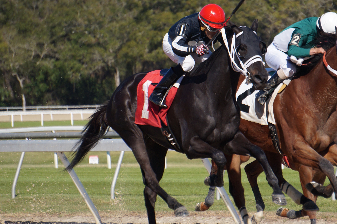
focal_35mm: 439
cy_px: 100
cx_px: 195
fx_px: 4103
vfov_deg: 3.1
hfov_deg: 4.7
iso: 320
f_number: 6.3
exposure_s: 1/2000
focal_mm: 193
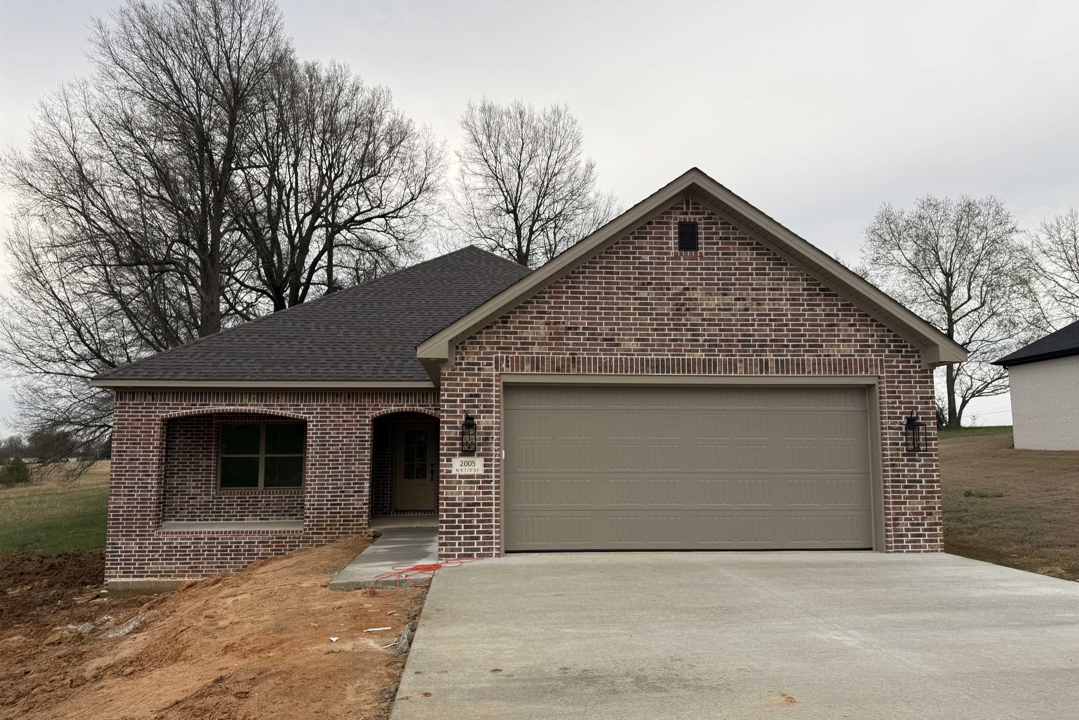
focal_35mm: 25
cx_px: 540
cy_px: 364
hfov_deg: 71.5
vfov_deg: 51.3
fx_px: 749
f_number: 1.78
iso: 80
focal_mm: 6.76
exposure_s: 1/470
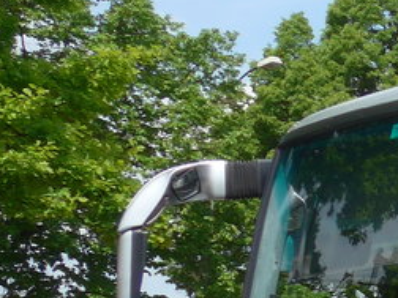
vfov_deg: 7.9
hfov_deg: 9.5
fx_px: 2139
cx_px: 932
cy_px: 326
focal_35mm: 186
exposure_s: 1/1600
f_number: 2.8
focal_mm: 8
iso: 80
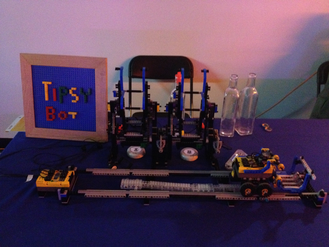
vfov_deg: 40.7
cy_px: 124
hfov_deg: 52.6
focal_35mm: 35
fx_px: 333
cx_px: 164
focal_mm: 4.28
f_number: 2.4
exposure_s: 1/15
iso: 800
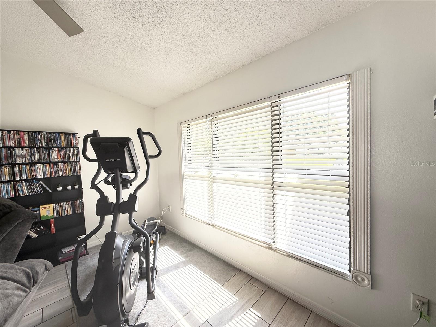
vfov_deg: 85.7
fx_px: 176
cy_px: 164
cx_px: 218
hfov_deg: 102.1
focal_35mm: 14
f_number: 2.2
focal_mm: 2.22
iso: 80
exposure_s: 1/99
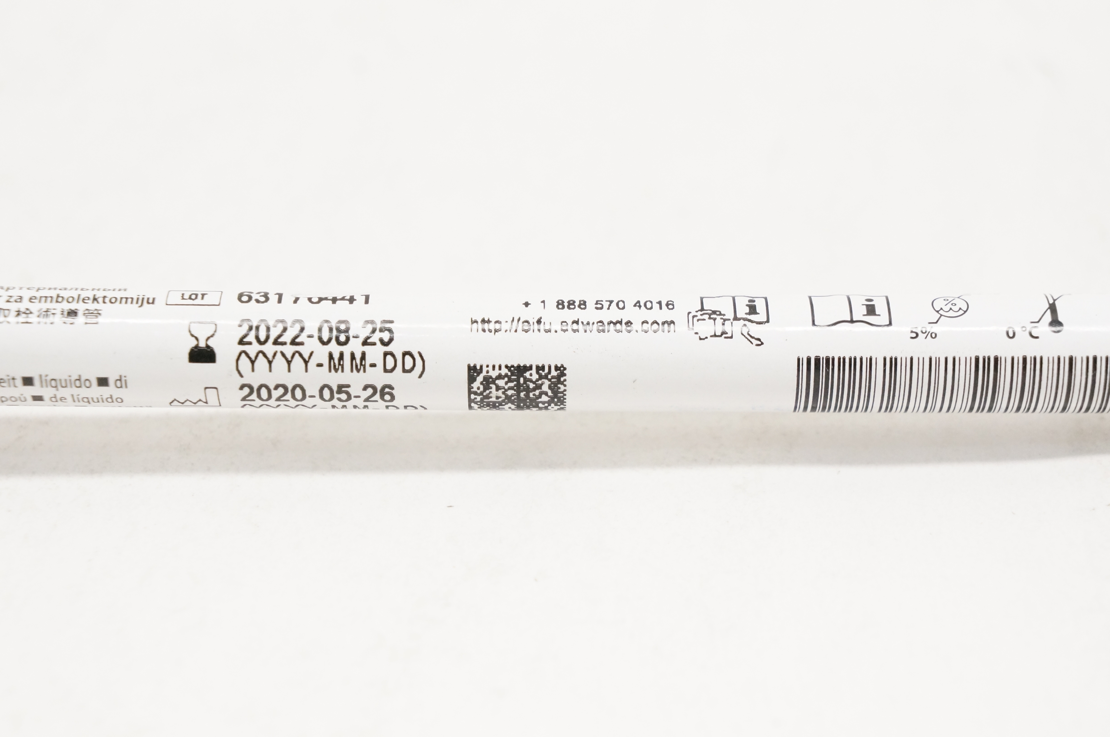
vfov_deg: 16.5
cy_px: 368
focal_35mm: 82
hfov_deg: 24.6
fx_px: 2541
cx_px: 555
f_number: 8
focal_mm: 55
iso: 3200
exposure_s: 1/250
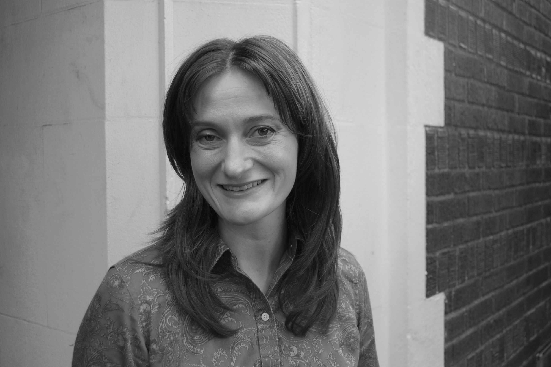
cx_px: 276
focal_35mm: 39
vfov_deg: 34.1
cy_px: 184
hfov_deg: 49.6
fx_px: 596
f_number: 4.2
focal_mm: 26
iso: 450
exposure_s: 1/125
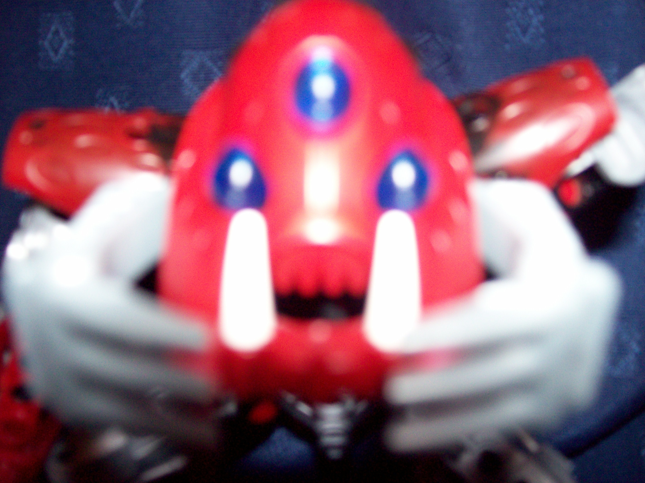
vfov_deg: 39.6
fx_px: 671
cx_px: 322
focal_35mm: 36
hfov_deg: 51.4
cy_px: 242
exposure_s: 1/64
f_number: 2.7
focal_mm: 6
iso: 140
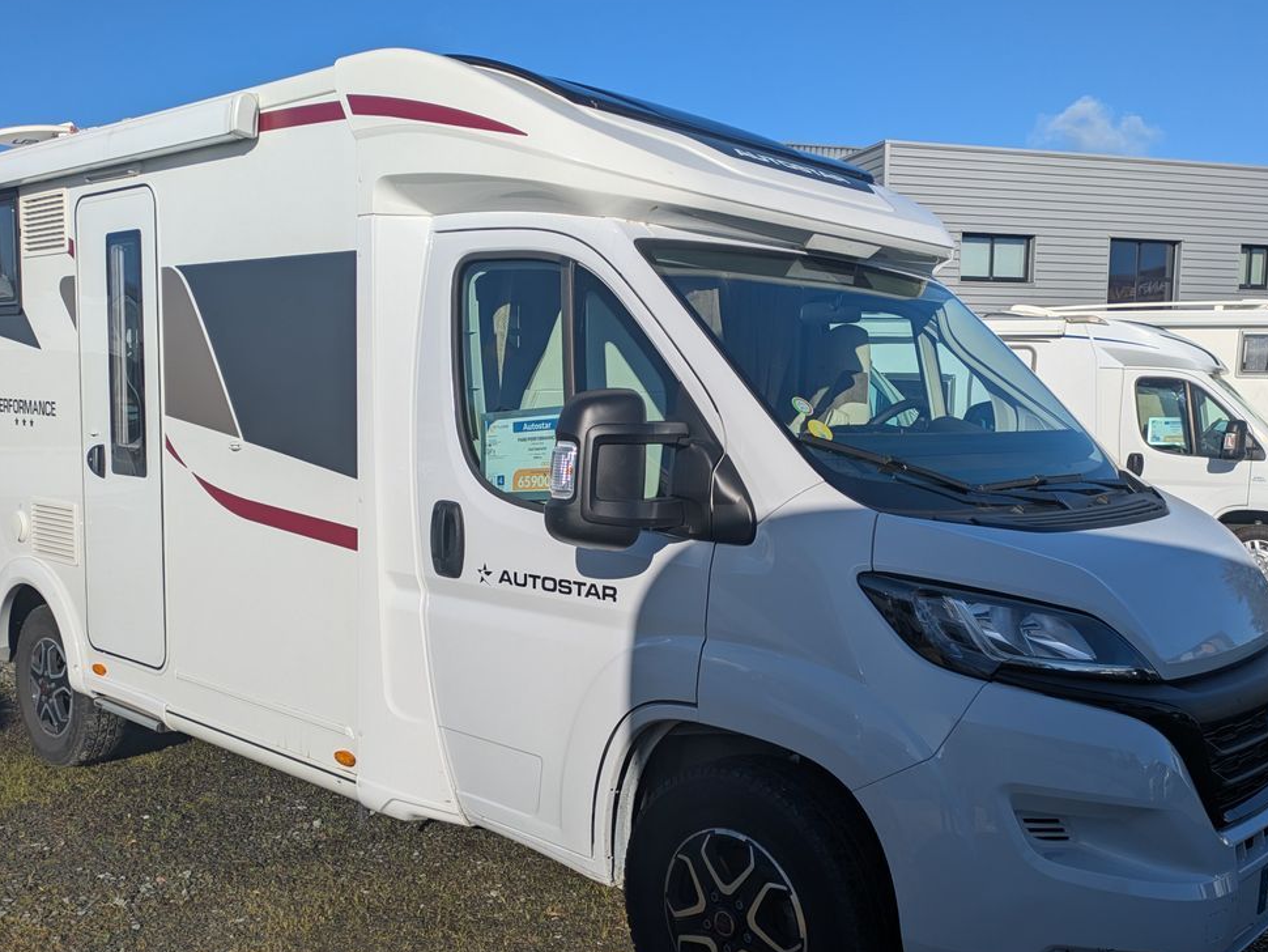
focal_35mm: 33
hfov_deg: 55.3
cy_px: 526
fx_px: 1209
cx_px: 626
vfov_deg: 42.9
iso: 44
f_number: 1.89
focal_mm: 5.43
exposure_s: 1/3953
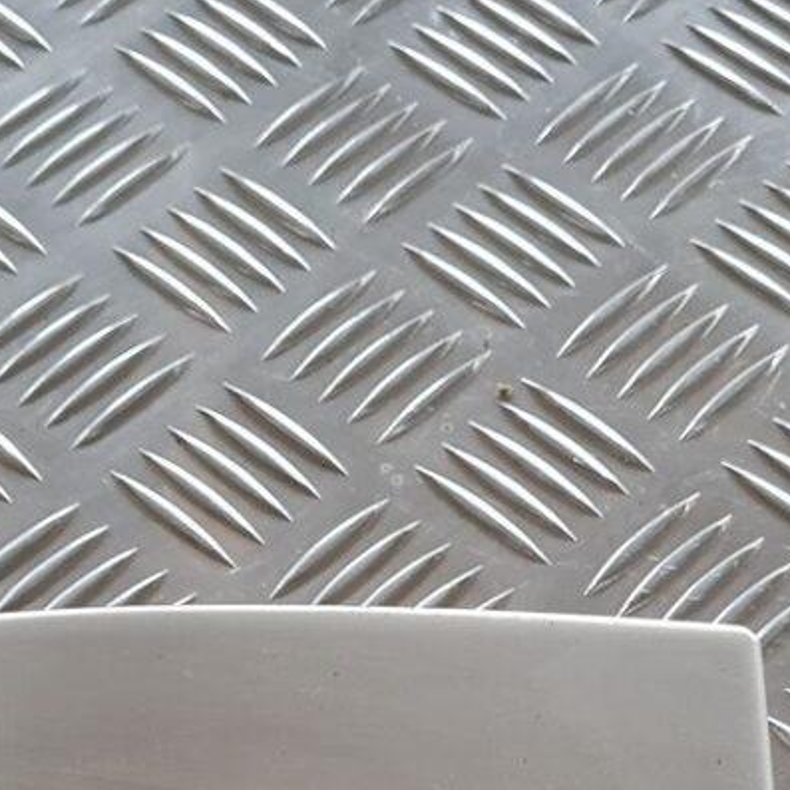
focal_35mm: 81
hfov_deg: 21.2
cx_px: 185
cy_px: 927
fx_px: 2091
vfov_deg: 20.2
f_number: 1.8
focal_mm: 5.4
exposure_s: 1/100
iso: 250
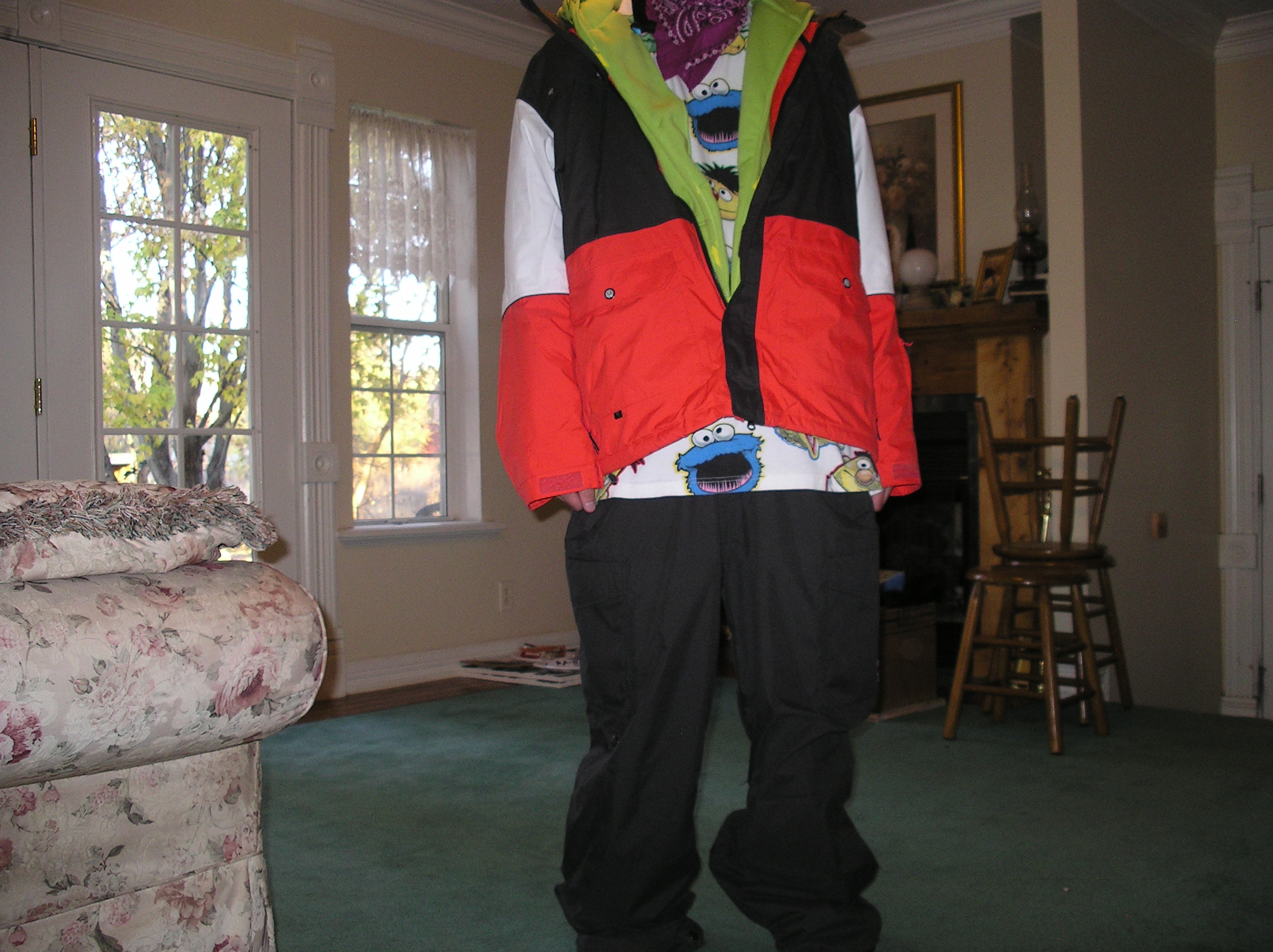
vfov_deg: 38.6
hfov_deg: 50.2
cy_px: 476
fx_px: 1360
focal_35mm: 37
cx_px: 636
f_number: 2.8
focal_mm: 7.8
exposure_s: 1/40
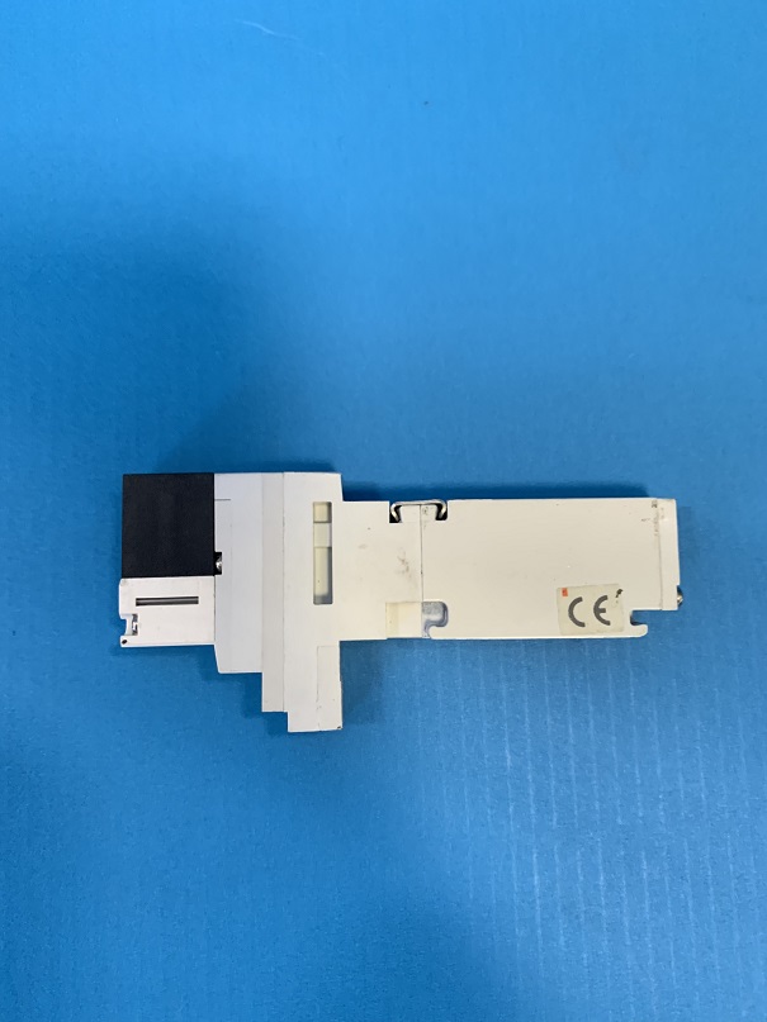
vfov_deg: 67.3
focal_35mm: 26
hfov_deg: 53.1
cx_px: 384
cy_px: 511
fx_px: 768
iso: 250
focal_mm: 4.25
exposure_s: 1/50
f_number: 1.8
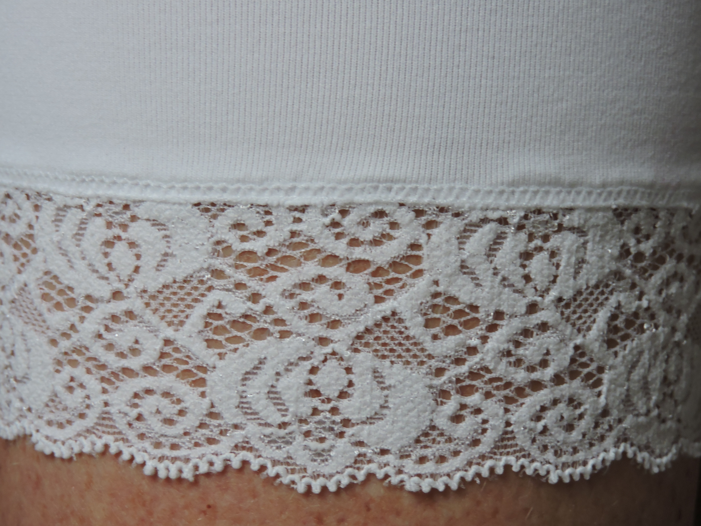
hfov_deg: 19.6
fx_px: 2025
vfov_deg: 14.8
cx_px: 350
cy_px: 263
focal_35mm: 100
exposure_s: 1/100
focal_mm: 17.8
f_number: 4.1
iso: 320
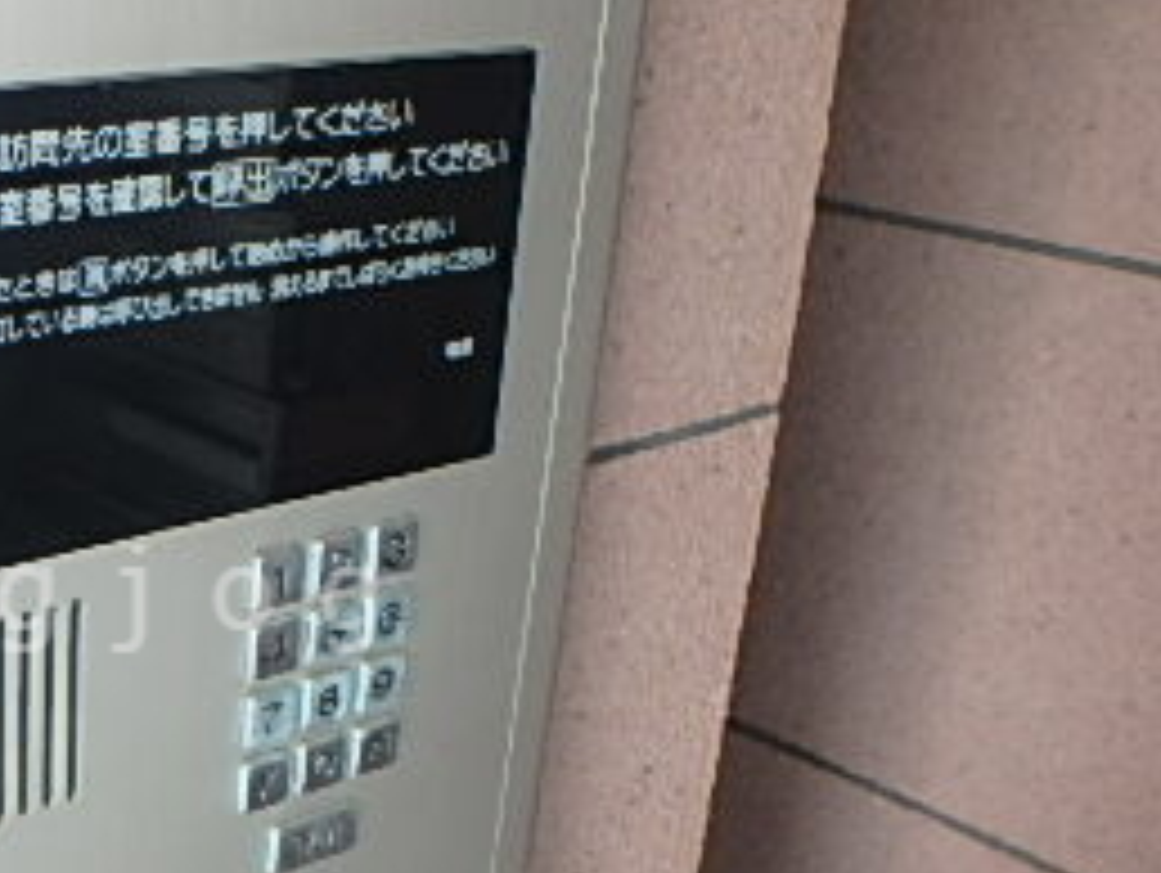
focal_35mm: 52
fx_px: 1746
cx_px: 94
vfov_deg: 27.9
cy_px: 598
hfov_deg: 34.5
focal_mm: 3.7
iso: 200
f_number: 3.5
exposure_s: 1/30
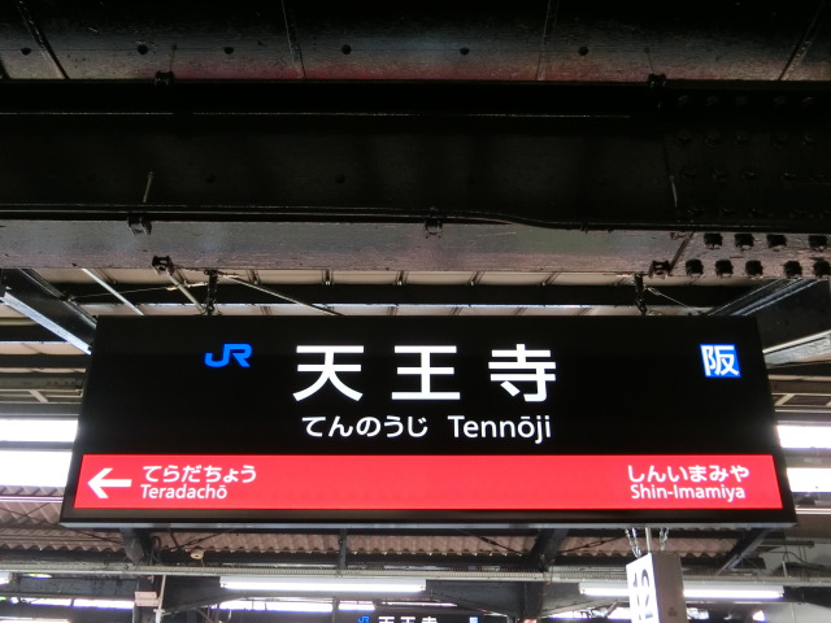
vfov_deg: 41.8
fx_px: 816
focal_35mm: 34
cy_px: 312
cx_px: 416
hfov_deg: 54.0
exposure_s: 1/60
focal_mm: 6
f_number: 3.9
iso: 400
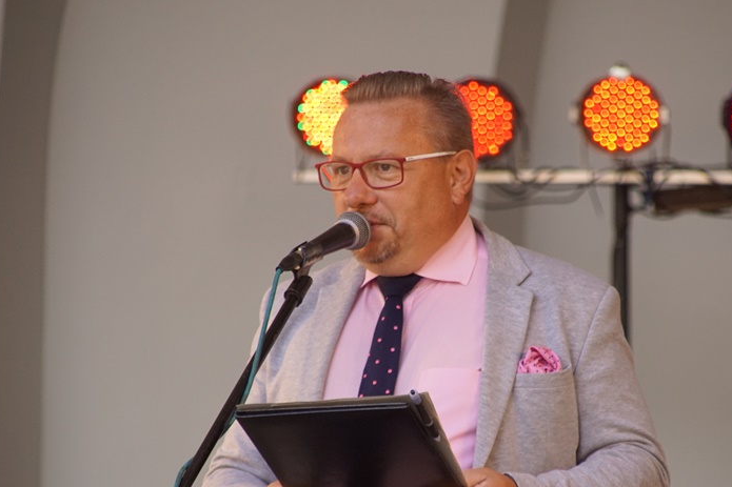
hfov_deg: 5.3
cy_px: 349
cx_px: 431
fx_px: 7887
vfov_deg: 3.5
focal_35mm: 388
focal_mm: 180
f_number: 6.3
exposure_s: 1/320
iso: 500
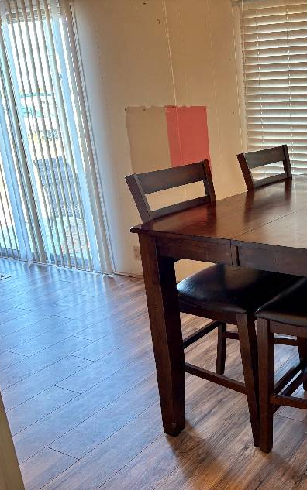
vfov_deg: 52.7
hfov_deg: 31.3
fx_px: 495
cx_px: 323
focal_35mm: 37
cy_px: 245
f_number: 1.6
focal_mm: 5.96
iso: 160
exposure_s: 1/60
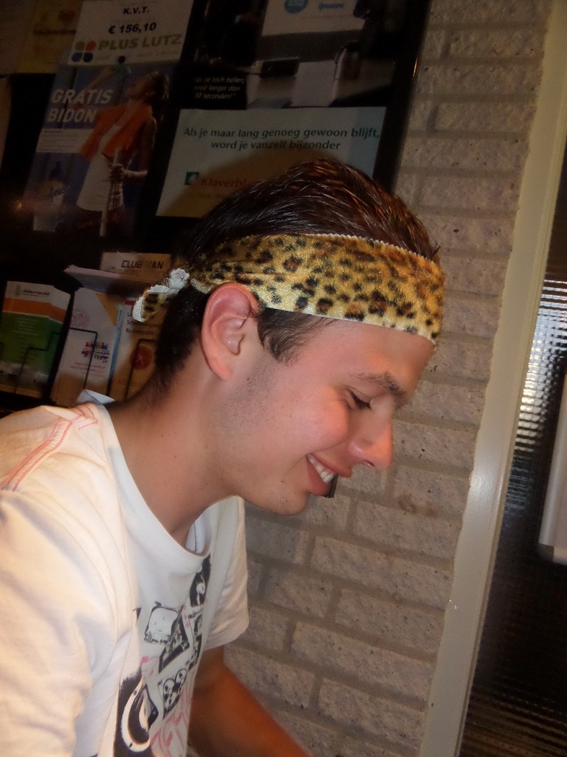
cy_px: 378
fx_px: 524
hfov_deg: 56.8
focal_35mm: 24
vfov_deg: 71.6
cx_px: 284
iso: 400
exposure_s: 1/15
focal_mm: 4
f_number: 3.2
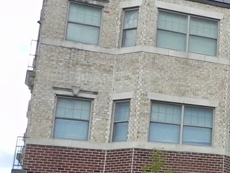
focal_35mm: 96
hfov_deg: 16.9
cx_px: 414
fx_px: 638
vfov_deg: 15.3
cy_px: 137
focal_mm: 4.6
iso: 160
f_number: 5.6
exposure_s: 1/286
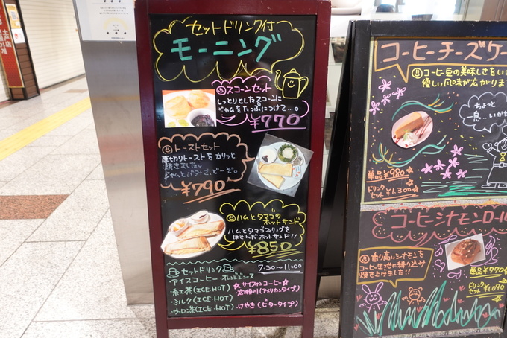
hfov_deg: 73.7
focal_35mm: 24
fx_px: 338
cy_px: 169
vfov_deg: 53.2
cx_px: 254
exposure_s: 1/30
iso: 250
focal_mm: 9.4
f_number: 2.2
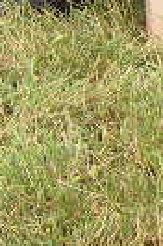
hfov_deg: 5.6
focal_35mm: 217
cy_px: -179
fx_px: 1481
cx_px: -426
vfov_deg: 9.1
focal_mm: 4.7
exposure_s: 1/148
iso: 64
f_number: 5
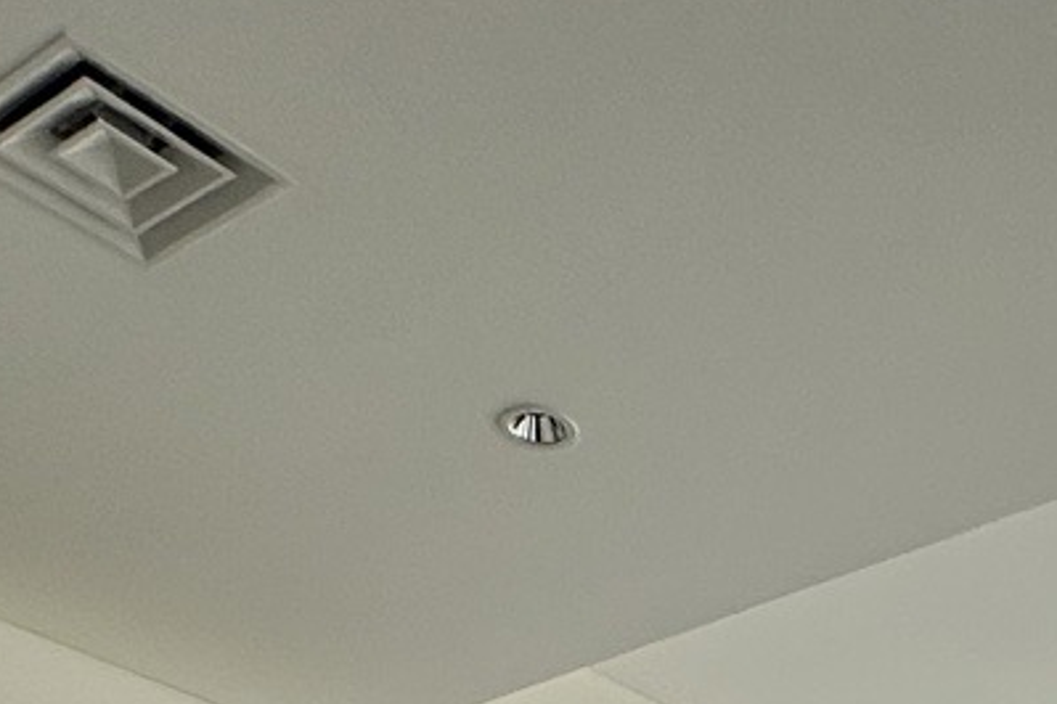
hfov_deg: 27.3
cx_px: 1046
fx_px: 2055
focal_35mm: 70
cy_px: 1890
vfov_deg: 12.6
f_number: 2.2
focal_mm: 2.22
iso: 40
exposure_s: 1/336
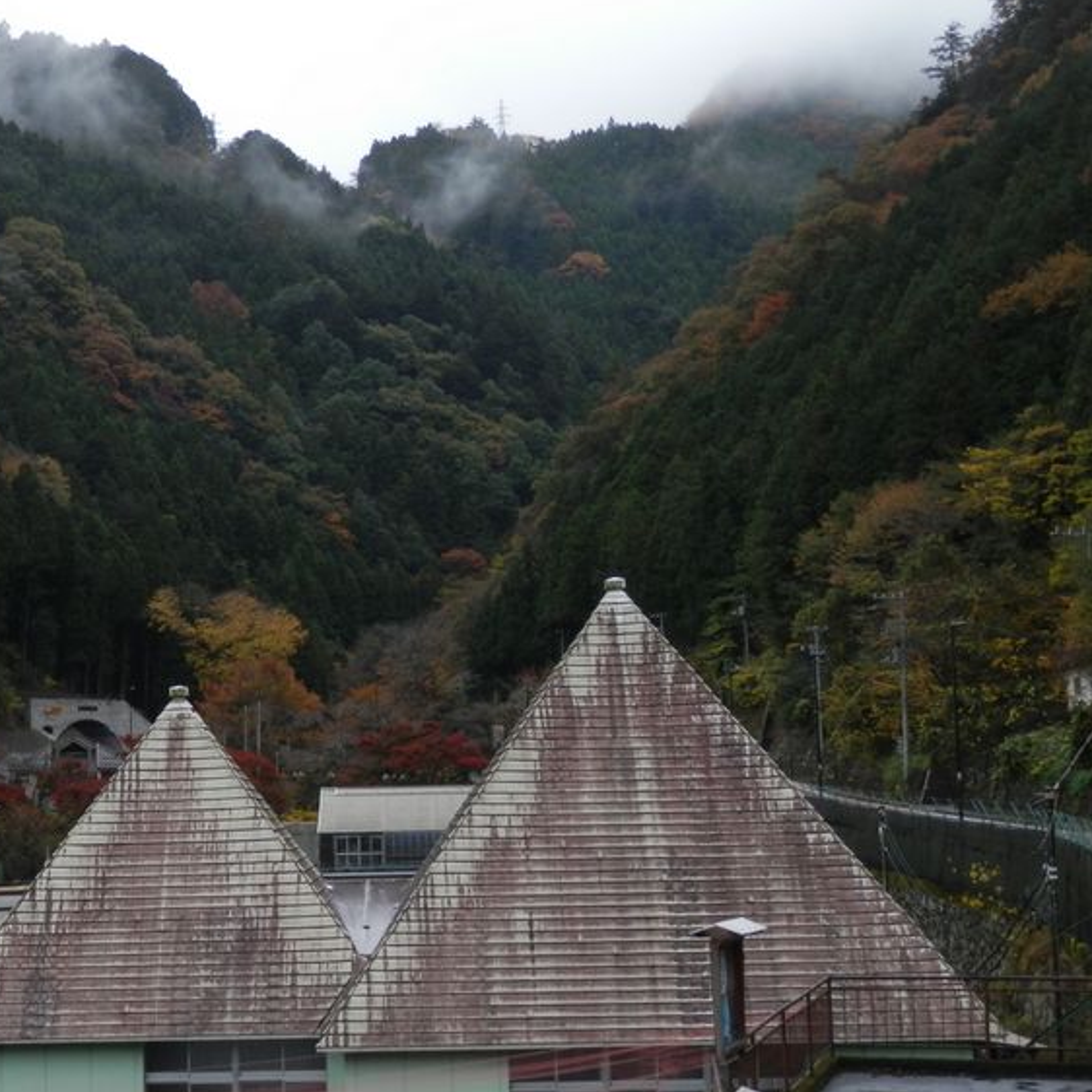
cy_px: 527
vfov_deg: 25.4
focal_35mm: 68
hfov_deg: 25.2
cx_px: 348
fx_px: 2427
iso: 100
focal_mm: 9.8
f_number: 4.1
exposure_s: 1/100
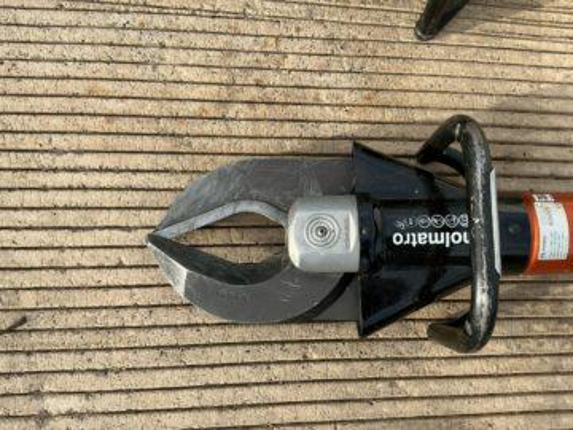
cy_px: 215
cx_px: 286
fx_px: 463
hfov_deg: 63.4
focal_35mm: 28
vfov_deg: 49.7
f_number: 1.8
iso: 25
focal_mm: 3
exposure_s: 1/415
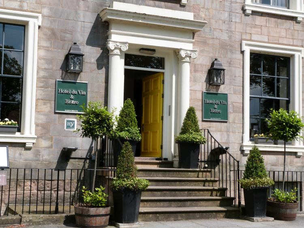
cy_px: 114
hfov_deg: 33.2
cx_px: 152
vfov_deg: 25.2
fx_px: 510
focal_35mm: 58
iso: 100
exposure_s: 1/320
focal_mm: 10.5
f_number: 5.6
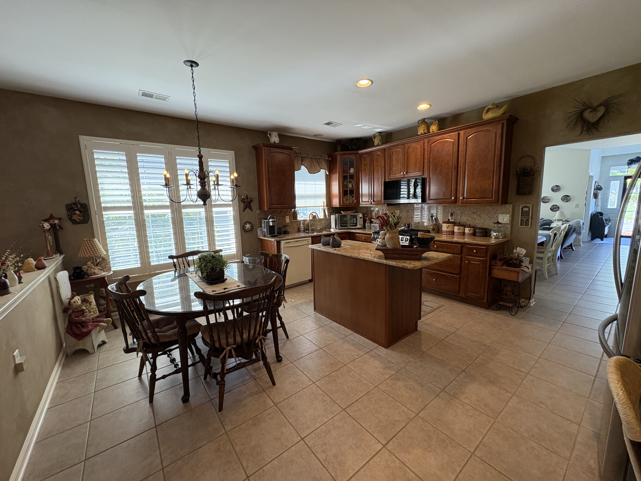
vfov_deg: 85.7
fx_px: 259
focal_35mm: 14
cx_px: 320
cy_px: 240
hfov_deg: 102.1
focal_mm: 2.22
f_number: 2.2
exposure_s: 1/120
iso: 320
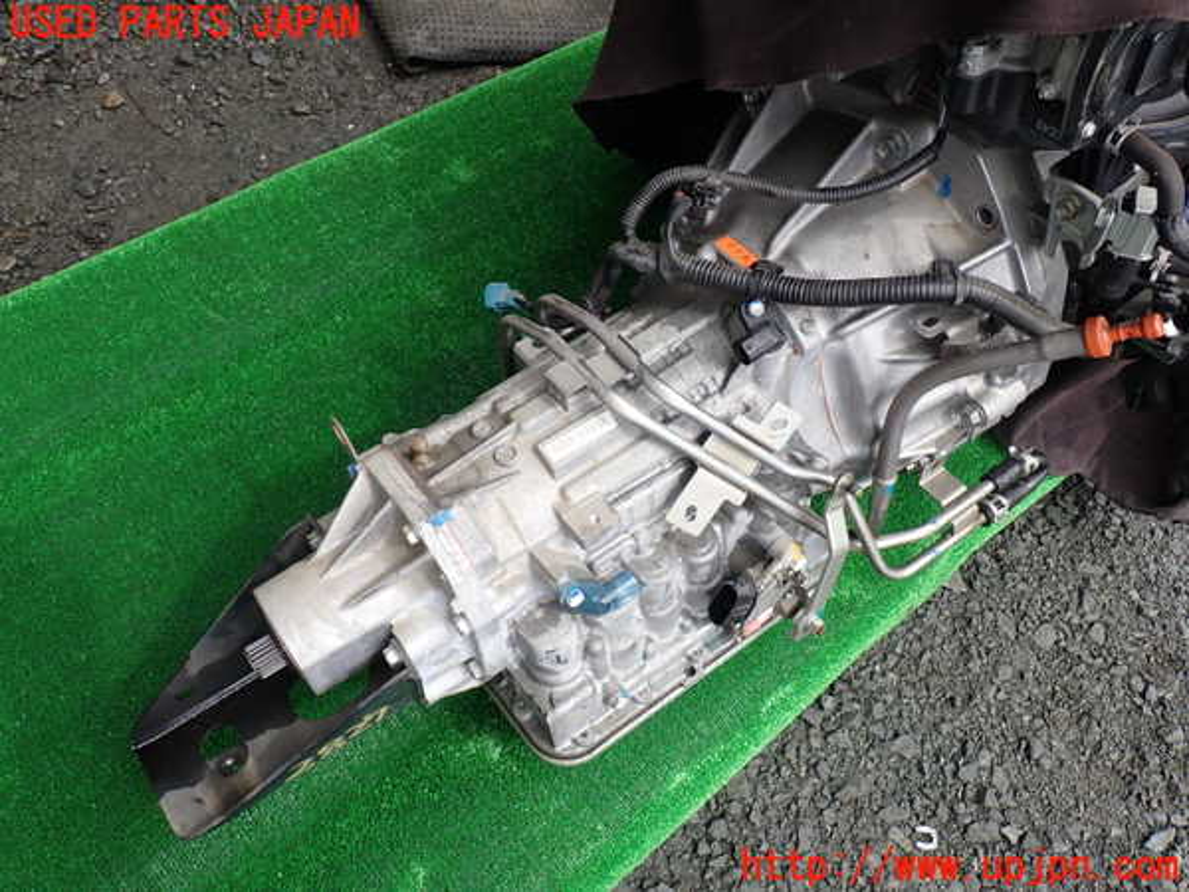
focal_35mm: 30
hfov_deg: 60.0
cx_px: 594
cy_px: 446
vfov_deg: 46.8
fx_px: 1030
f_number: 3.2
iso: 100
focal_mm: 5.4
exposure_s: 1/250
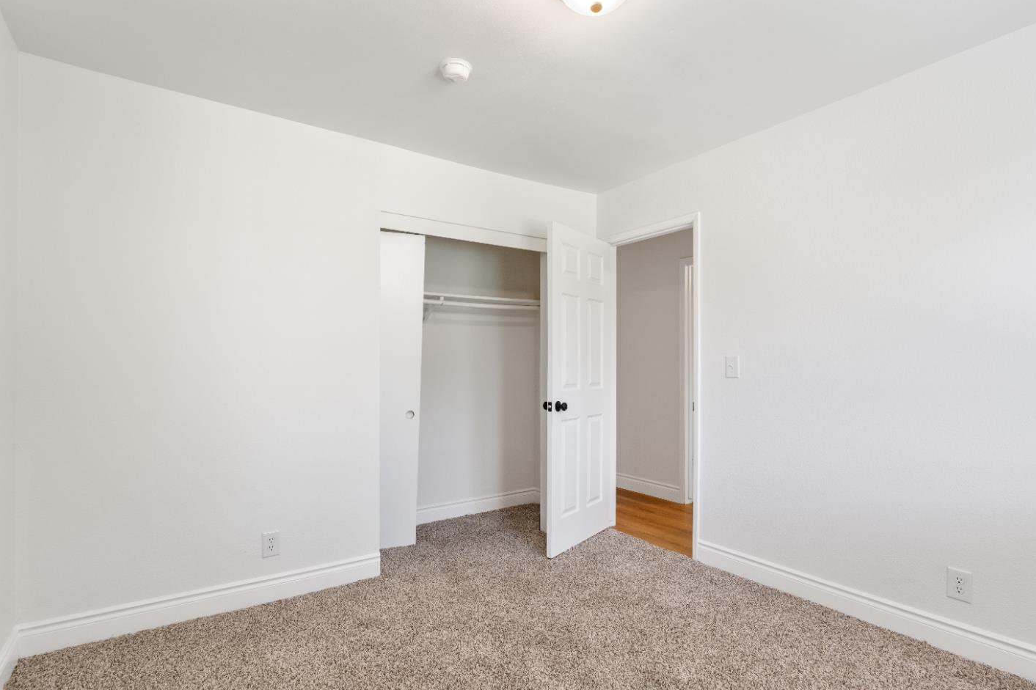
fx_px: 504
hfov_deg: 91.5
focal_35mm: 18
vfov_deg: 68.8
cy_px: 353
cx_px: 526
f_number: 8
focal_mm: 11
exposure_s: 1/2.5
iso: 100
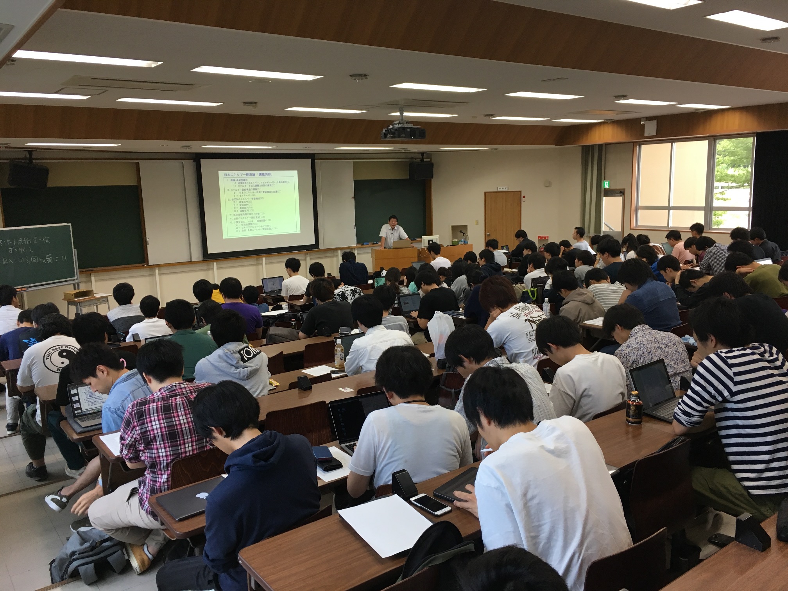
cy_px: 296
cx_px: 394
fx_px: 660
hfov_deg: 61.7
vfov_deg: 48.2
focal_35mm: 29
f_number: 2.2
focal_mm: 4.15
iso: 32
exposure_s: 1/30
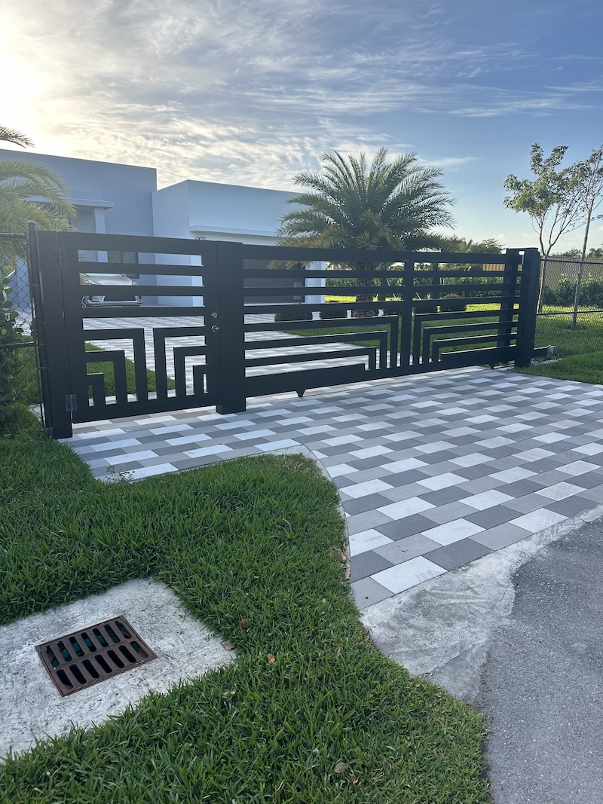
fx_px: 558
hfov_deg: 56.8
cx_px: 302
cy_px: 402
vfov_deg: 71.6
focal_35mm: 24
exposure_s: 1/1050
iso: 80
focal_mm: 6.86
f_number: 1.78
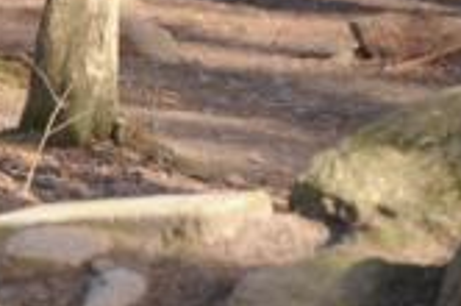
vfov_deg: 2.3
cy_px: -71
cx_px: -214
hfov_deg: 3.4
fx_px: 7707
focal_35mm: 603
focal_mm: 200
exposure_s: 1/160
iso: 250
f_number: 6.3
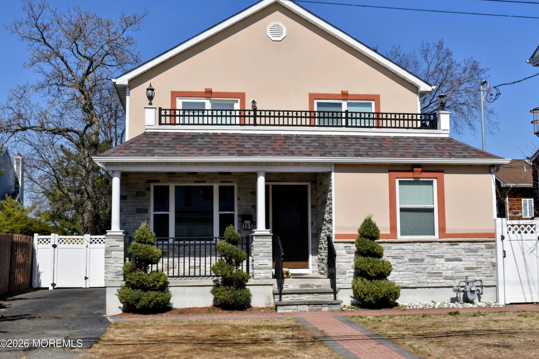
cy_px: 176
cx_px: 274
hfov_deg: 42.7
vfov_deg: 29.2
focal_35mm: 46
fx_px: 689
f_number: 8
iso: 100
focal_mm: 30
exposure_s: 1/800
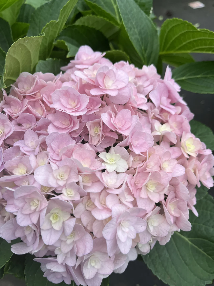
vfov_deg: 67.3
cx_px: 107
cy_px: 143
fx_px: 214
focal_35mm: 26
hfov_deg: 53.1
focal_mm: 5.1
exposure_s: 1/122
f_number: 1.6
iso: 80
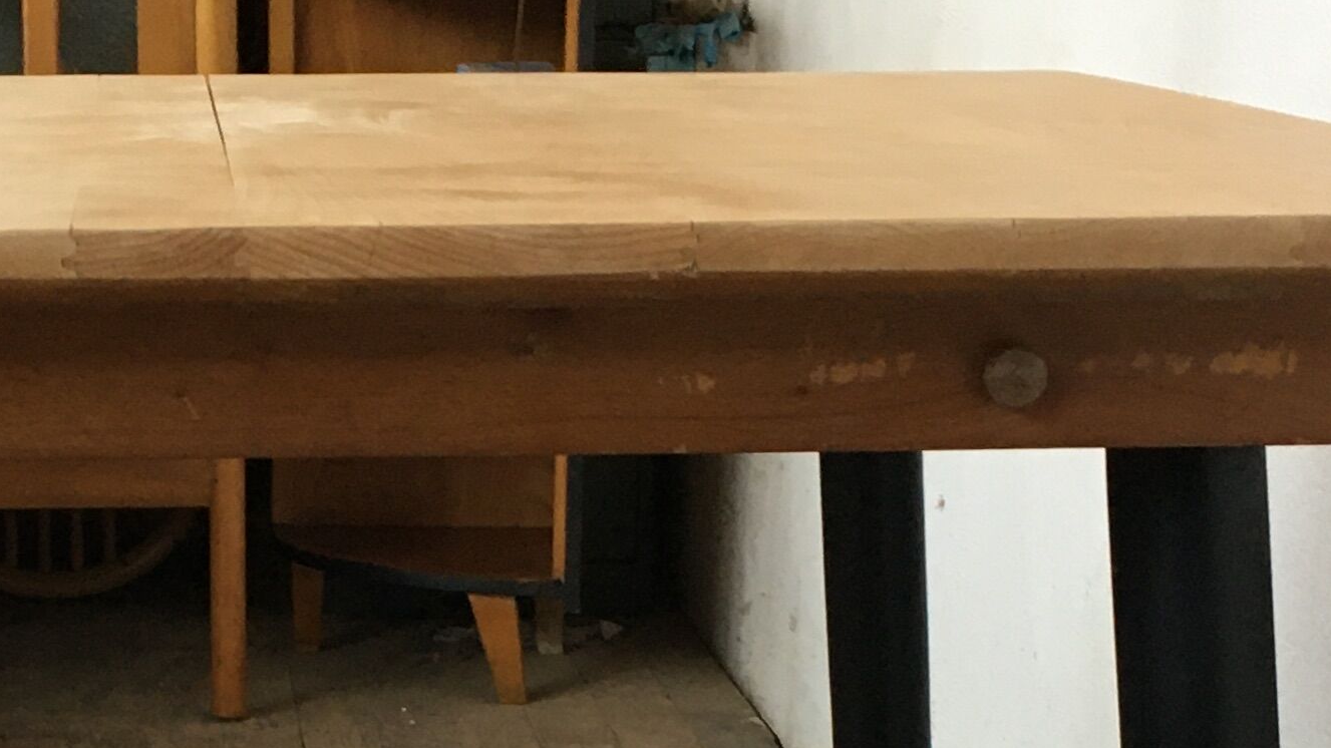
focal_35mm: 96
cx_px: 363
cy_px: 1097
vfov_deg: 12.1
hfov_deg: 22.1
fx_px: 3388
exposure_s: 1/33
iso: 64
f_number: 2.2
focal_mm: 4.15
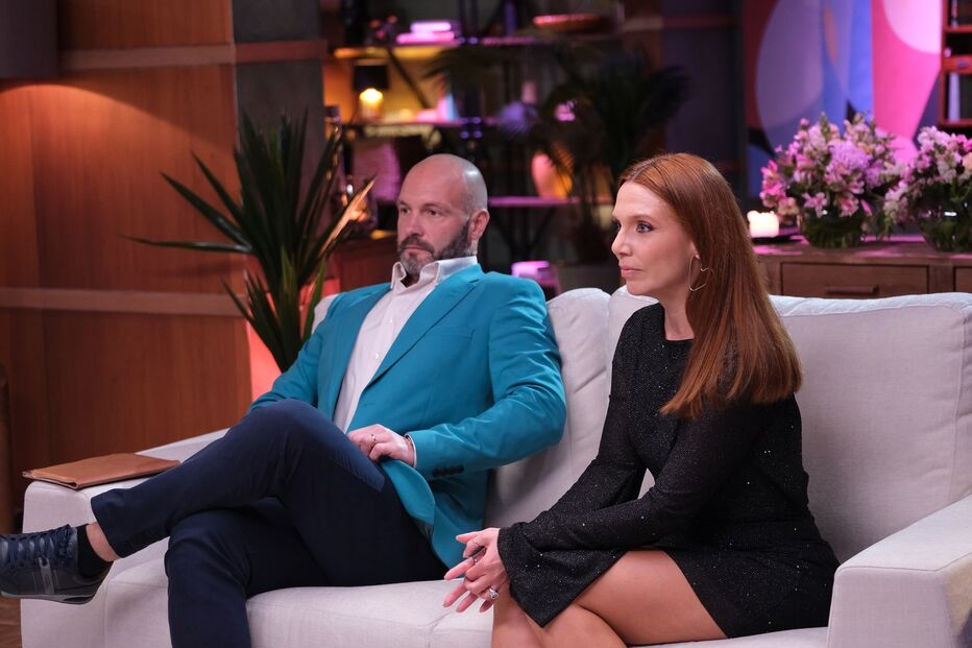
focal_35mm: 81
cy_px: 324
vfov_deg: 16.8
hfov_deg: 25.1
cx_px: 486
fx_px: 2186
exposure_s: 1/125
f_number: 2.8
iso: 2000
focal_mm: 54.1
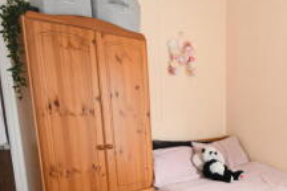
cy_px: 149
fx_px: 263
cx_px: 259
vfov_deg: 38.6
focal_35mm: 33
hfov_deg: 50.6
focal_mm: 10
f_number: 7.1
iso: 800
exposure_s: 1/80
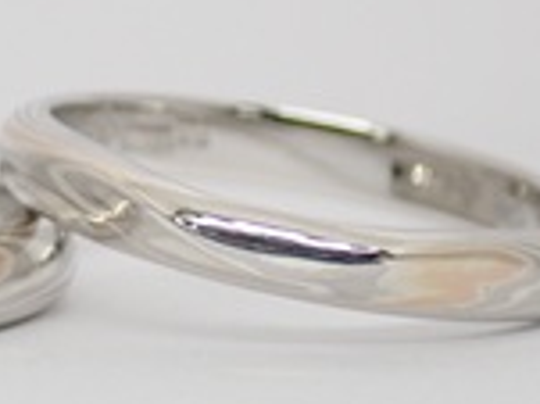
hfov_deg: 8.6
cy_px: 259
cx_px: 39
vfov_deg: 6.4
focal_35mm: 230
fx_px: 3585
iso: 200
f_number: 4.1
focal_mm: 13.65
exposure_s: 1/125
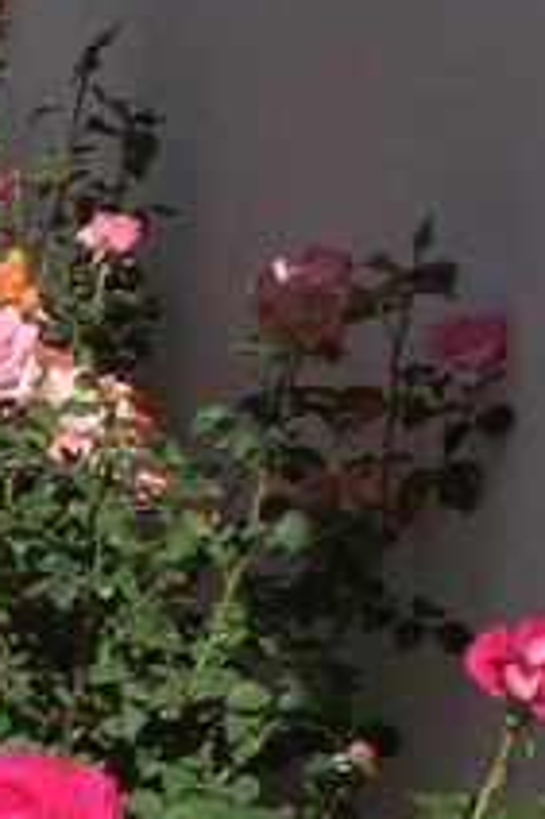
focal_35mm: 91
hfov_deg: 14.4
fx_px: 2070
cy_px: 634
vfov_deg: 22.2
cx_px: -174
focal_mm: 4.15
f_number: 2.2
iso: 32
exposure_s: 1/2639
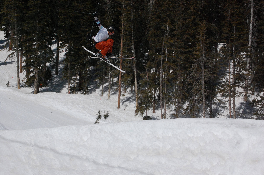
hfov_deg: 24.6
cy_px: 88
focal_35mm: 82
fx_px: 604
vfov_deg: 16.5
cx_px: 132
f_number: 22
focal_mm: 55
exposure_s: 1/2000
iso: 1600
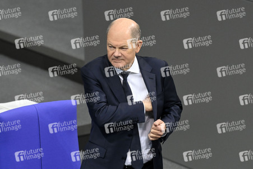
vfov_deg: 3.6
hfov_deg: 5.4
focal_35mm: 380
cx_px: 126
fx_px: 2669
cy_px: 84
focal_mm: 380
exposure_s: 1/320
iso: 10000
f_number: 5.6
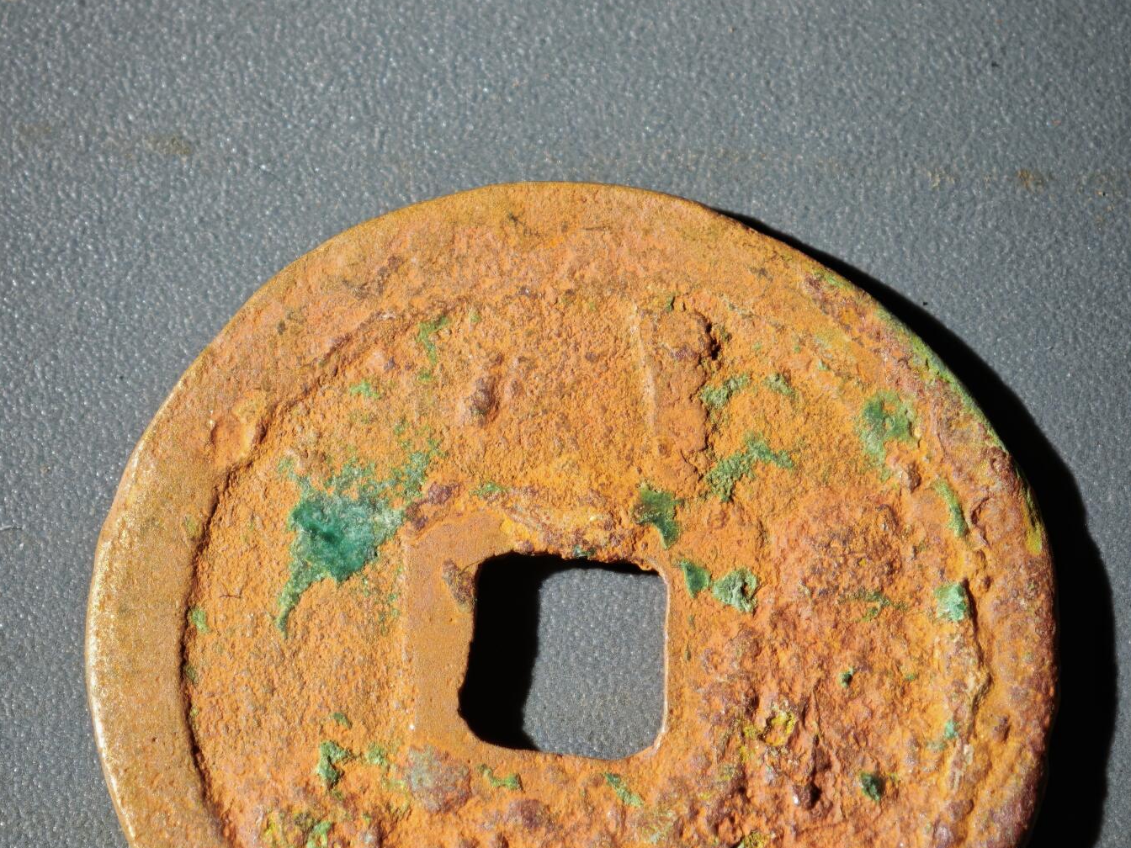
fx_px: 4901
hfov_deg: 13.2
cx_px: 566
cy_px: 628
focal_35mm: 150
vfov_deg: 9.9
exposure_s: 1/93.3
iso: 250
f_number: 2
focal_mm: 9
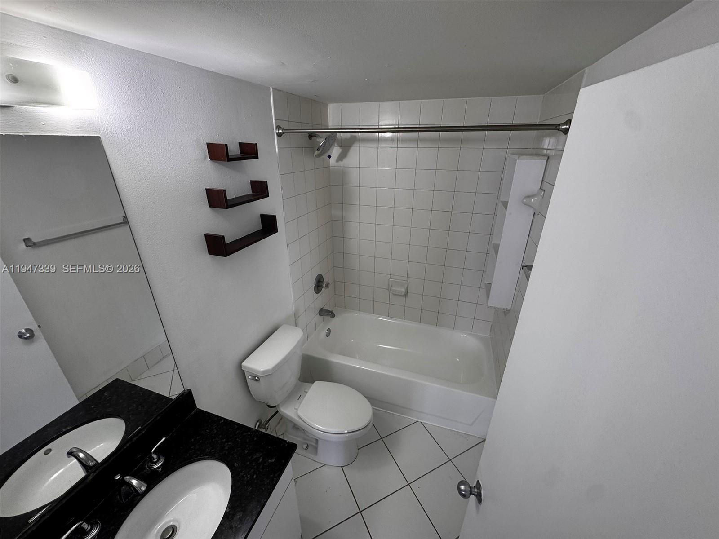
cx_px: 360
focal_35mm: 14
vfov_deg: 85.7
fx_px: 291
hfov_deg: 102.1
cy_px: 270
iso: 64
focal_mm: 2.22
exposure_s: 1/120
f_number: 2.2
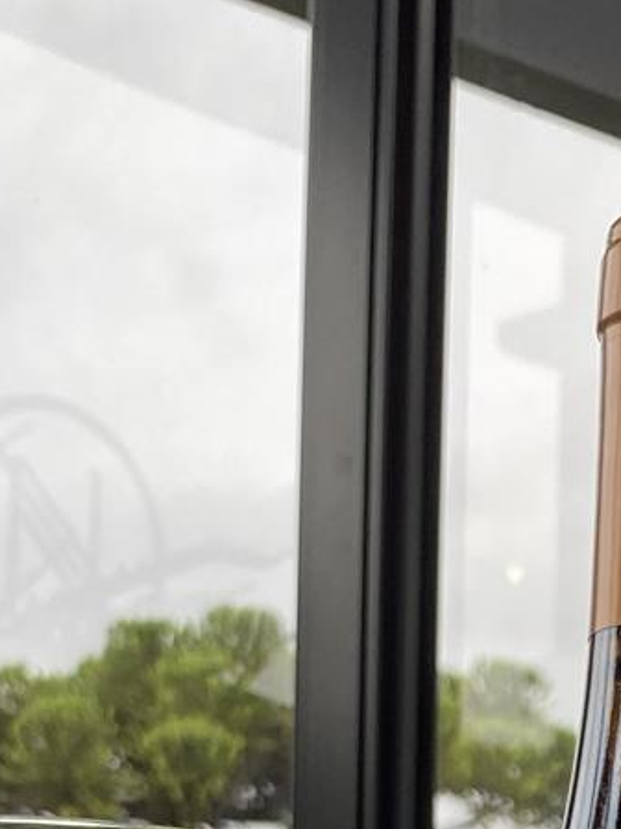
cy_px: 1301
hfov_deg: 12.3
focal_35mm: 117
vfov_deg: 15.3
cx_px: 787
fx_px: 2799
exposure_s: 1/122
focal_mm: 4.25
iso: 64
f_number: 1.8
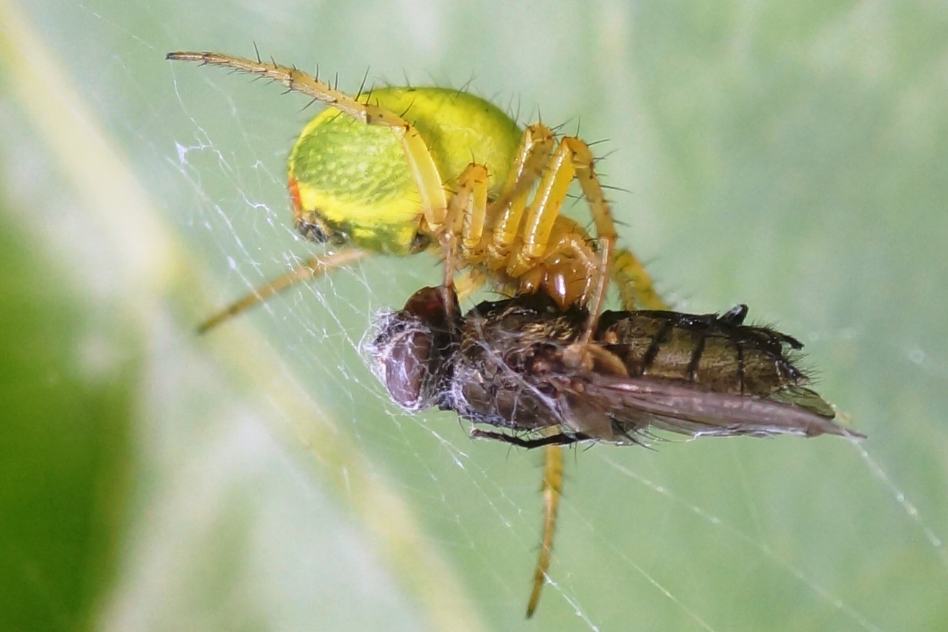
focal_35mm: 157
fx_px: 4134
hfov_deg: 13.1
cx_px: 474
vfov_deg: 8.7
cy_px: 316
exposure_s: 1/320
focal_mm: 105
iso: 400
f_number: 5
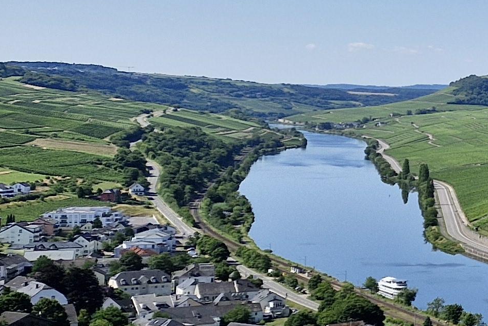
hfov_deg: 15.4
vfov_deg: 13.5
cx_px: 1029
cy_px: 93
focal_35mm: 101
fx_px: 1369
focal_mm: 5.54
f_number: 1.8
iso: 50
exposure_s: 1/2432
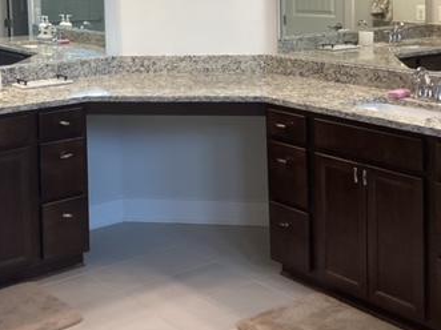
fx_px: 764
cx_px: 144
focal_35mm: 60
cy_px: 20
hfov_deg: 31.9
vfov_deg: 23.6
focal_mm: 3.3
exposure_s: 1/60
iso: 64
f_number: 2.4
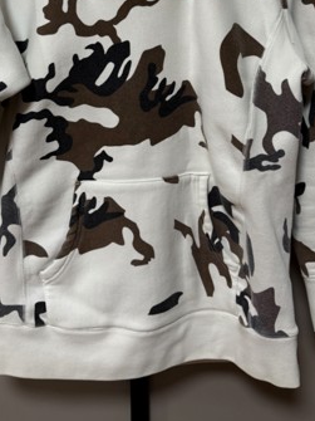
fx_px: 522
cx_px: 154
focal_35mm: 43
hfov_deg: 33.6
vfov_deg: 41.8
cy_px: 78
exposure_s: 1/100
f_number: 1.78
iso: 200
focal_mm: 6.76
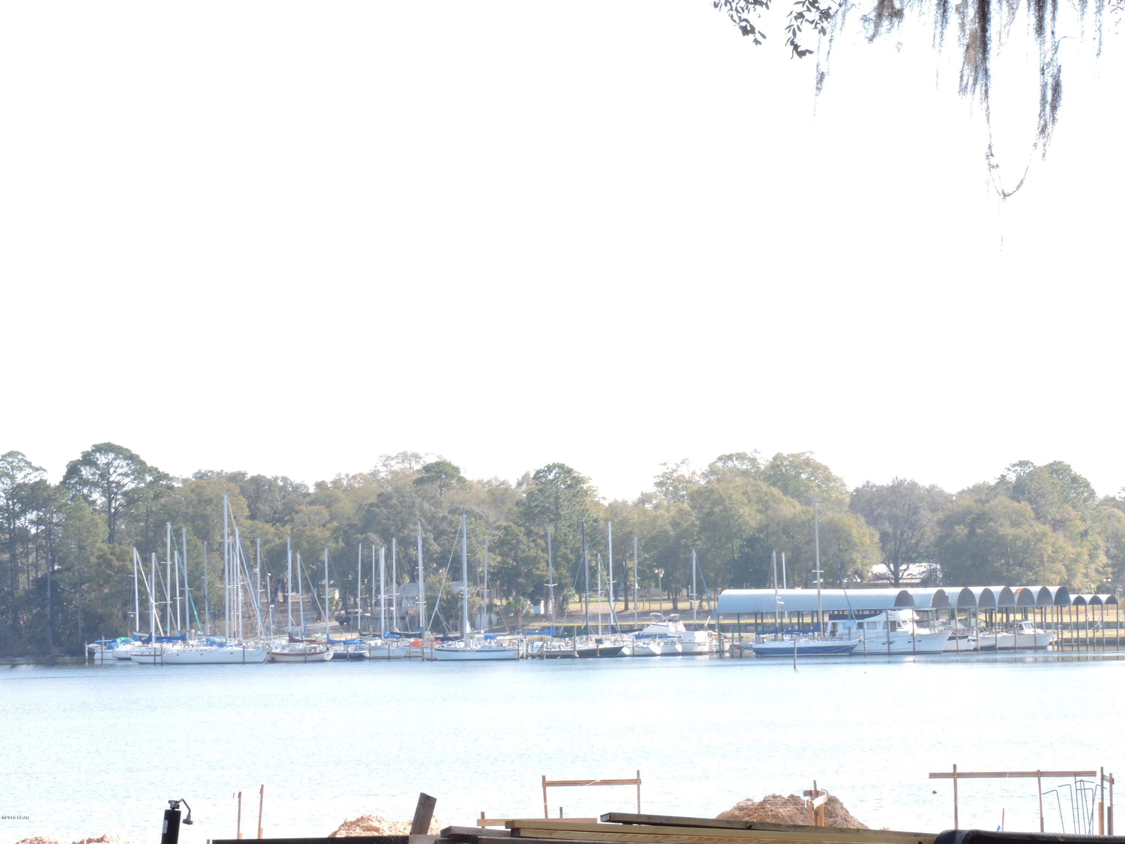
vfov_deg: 10.2
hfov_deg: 13.6
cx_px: 562
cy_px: 422
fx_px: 4712
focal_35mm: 145
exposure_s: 1/60
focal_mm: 25.9
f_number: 7.7
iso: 100
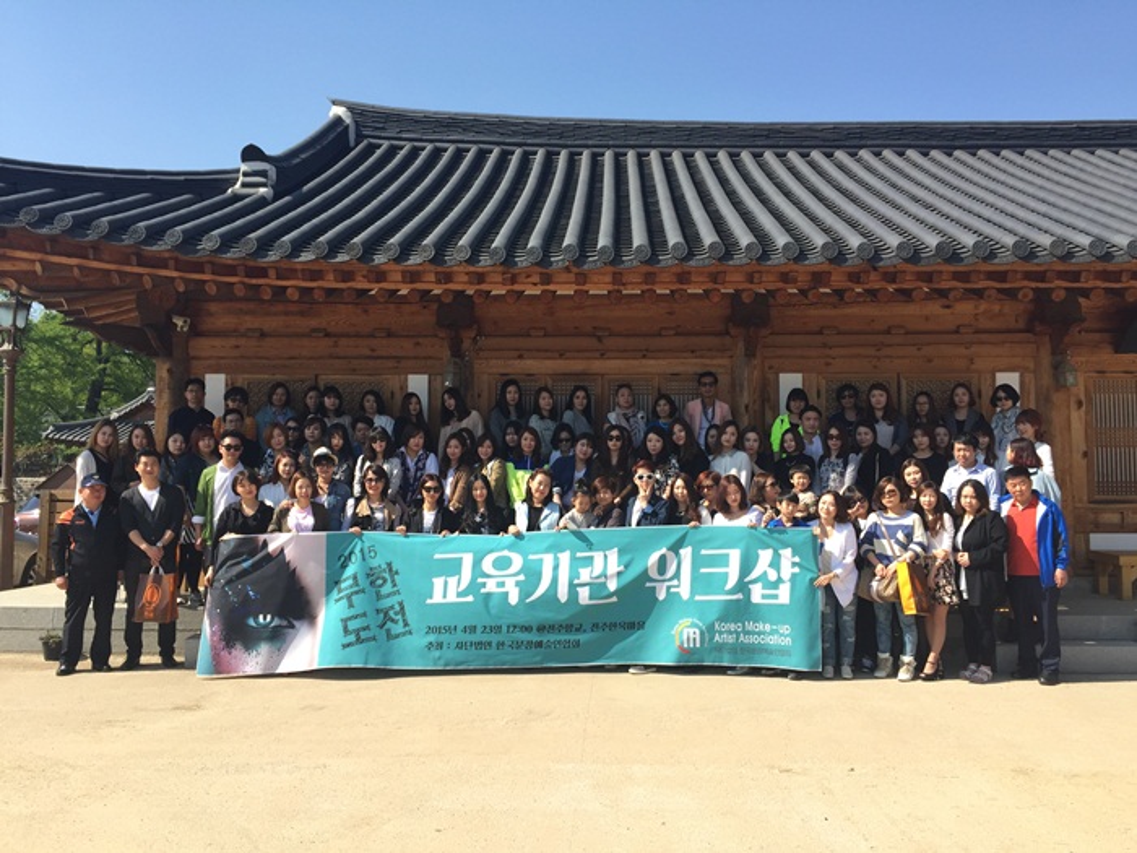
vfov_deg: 48.2
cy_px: 426
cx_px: 568
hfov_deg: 61.7
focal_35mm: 29
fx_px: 953
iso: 32
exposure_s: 1/964
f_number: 2.2
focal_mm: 4.15
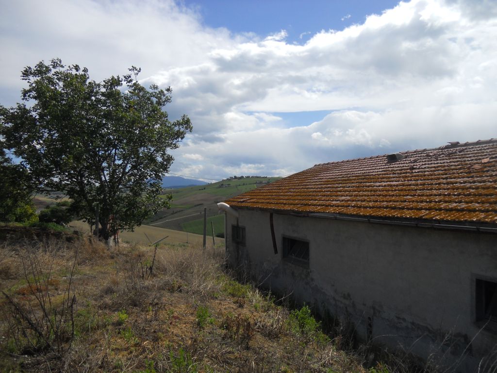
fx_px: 388
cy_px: 186
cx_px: 248
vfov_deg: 51.4
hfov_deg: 65.3
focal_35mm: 27
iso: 80
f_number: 8
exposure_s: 1/320
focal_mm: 4.9
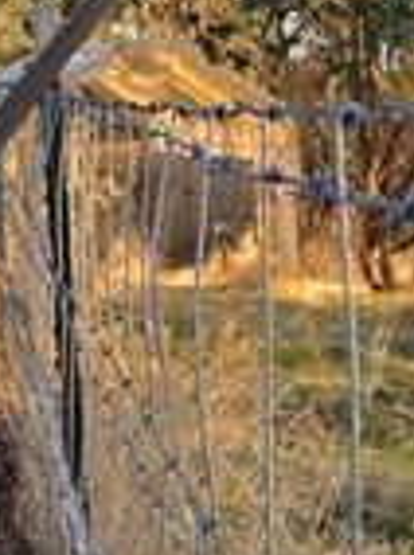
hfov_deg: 12.8
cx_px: 758
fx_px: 1663
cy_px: 352
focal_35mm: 104
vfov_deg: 18.9
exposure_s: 1/1300
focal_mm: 6.3
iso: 80
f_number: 1.7
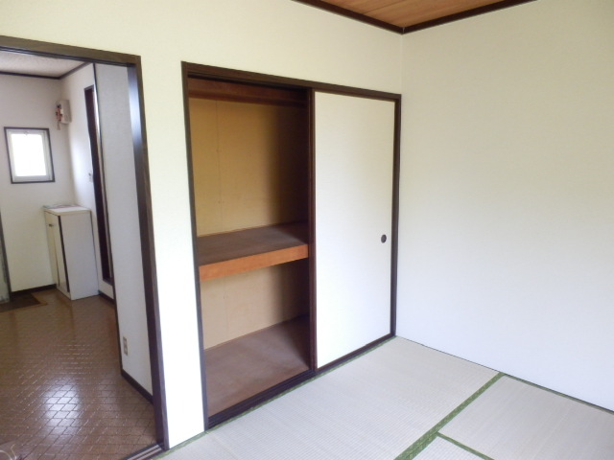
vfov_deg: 56.8
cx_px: 307
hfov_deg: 71.6
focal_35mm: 24
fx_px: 426
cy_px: 230
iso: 400
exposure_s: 1/30
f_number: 3
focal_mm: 4.2
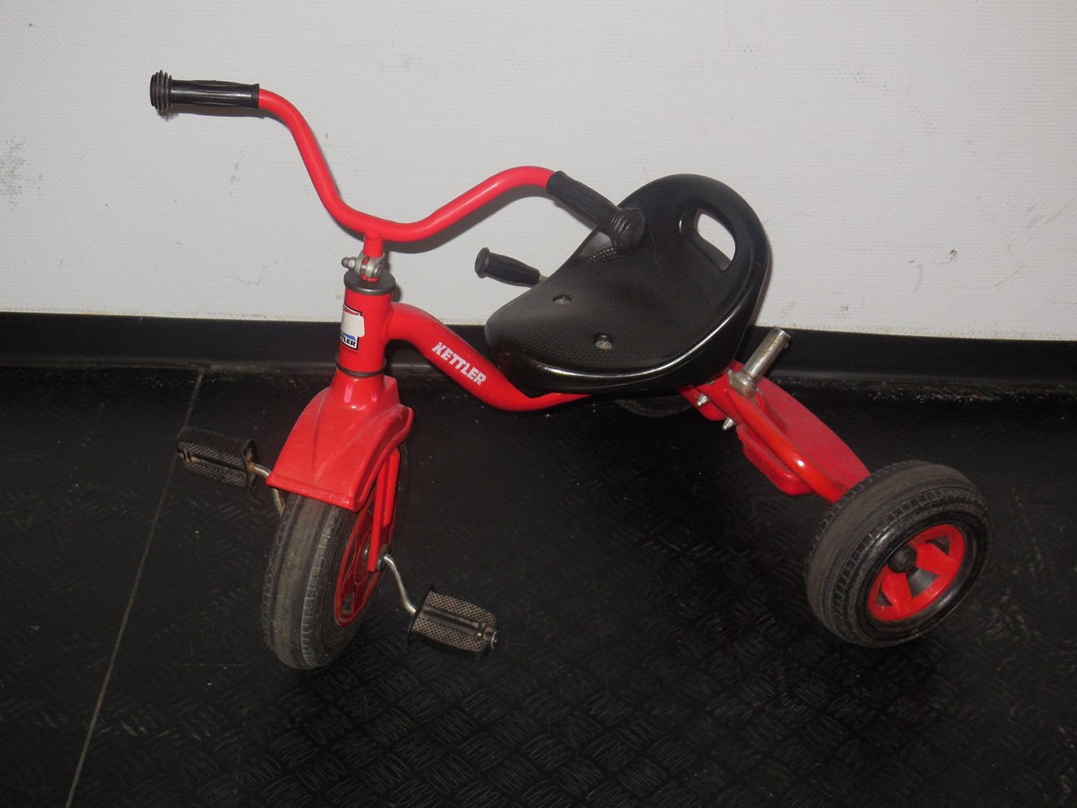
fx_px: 1649
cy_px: 404
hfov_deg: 36.2
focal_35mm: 53
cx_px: 538
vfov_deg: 27.5
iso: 250
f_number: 4
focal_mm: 9.4
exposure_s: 1/60
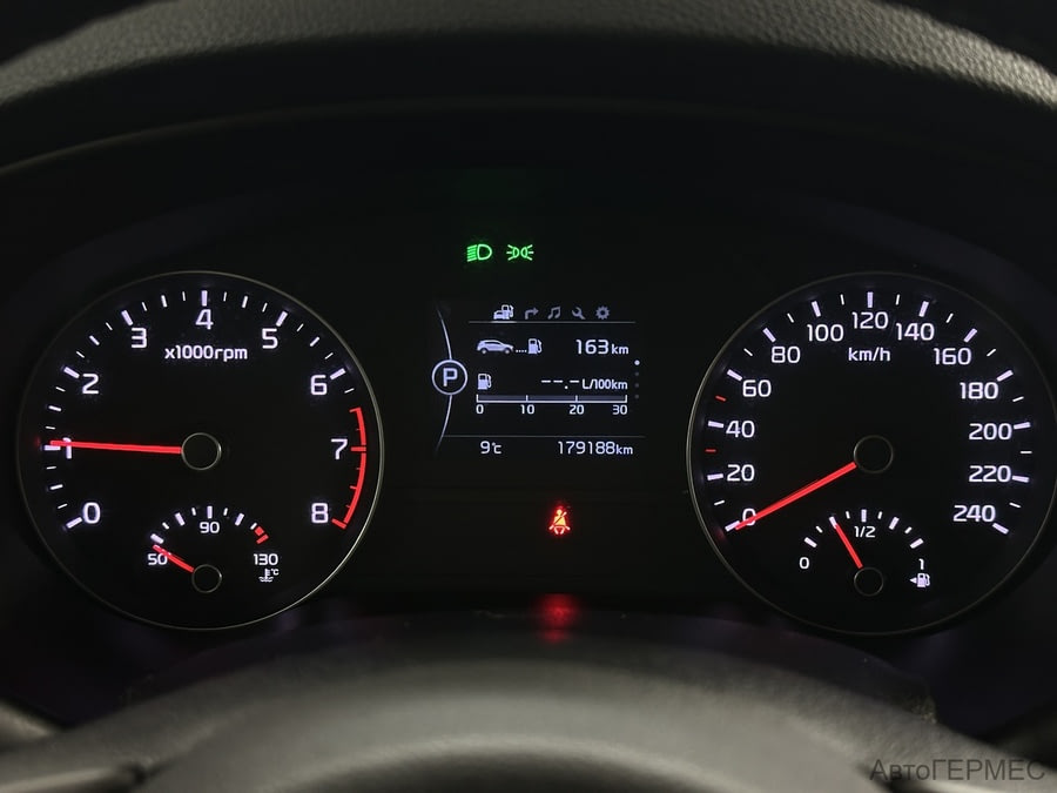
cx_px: 528
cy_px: 396
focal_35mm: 48
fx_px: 1466
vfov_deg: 30.3
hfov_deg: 39.7
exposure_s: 1/33
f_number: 1.78
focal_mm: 6.86
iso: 200
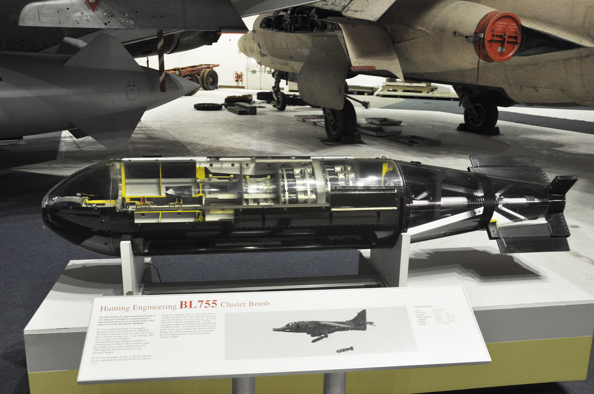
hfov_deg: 57.3
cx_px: 297
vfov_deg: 39.9
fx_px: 544
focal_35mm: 33
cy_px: 197
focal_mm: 22
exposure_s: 1/15
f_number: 6.3
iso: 900
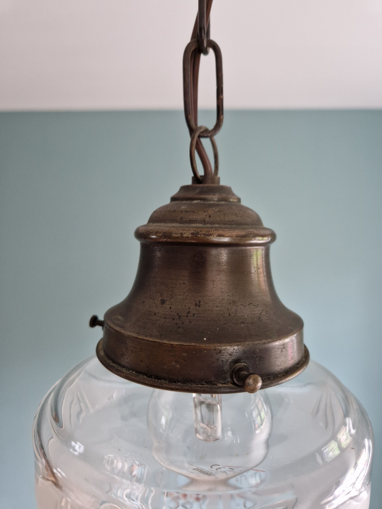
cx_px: 191
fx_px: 338
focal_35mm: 23
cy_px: 254
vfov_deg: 73.9
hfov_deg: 58.9
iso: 640
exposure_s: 1/50
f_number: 1.8
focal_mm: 5.4
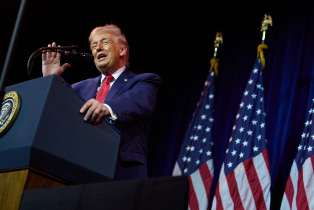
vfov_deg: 14.7
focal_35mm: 93
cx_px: 157
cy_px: 105
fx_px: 812
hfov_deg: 21.9
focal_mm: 62
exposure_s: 1/640
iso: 800
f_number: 2
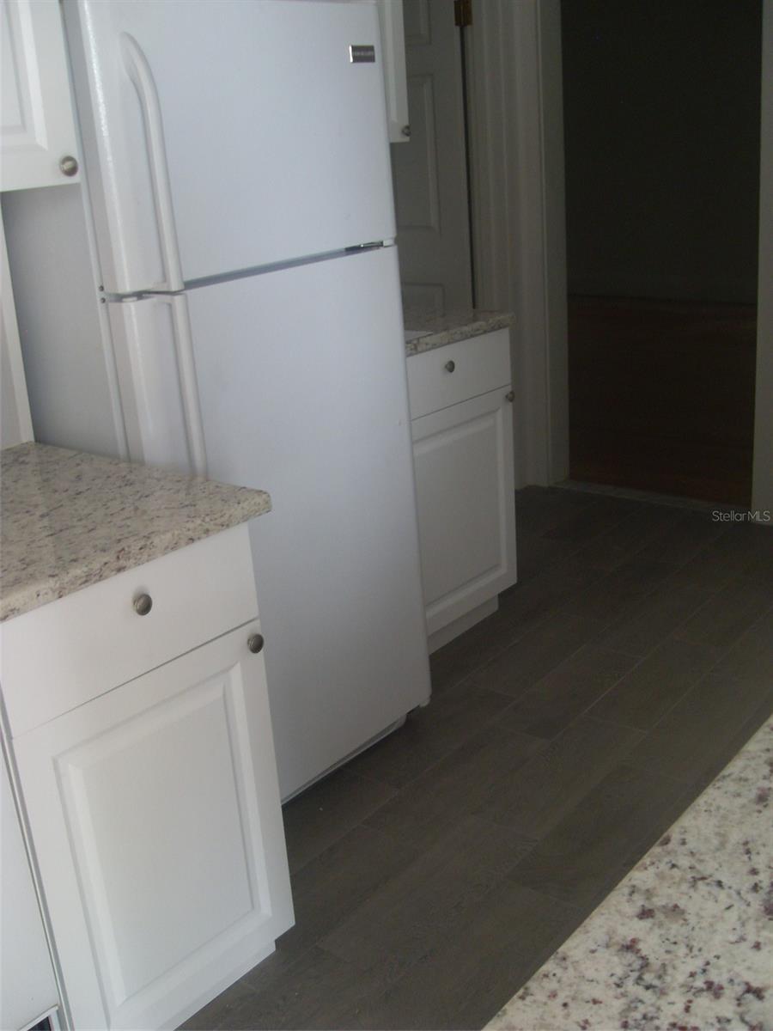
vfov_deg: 50.1
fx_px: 1102
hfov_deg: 38.7
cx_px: 386
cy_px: 516
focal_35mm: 37
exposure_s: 1/45
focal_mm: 6.3
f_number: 2.8
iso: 100
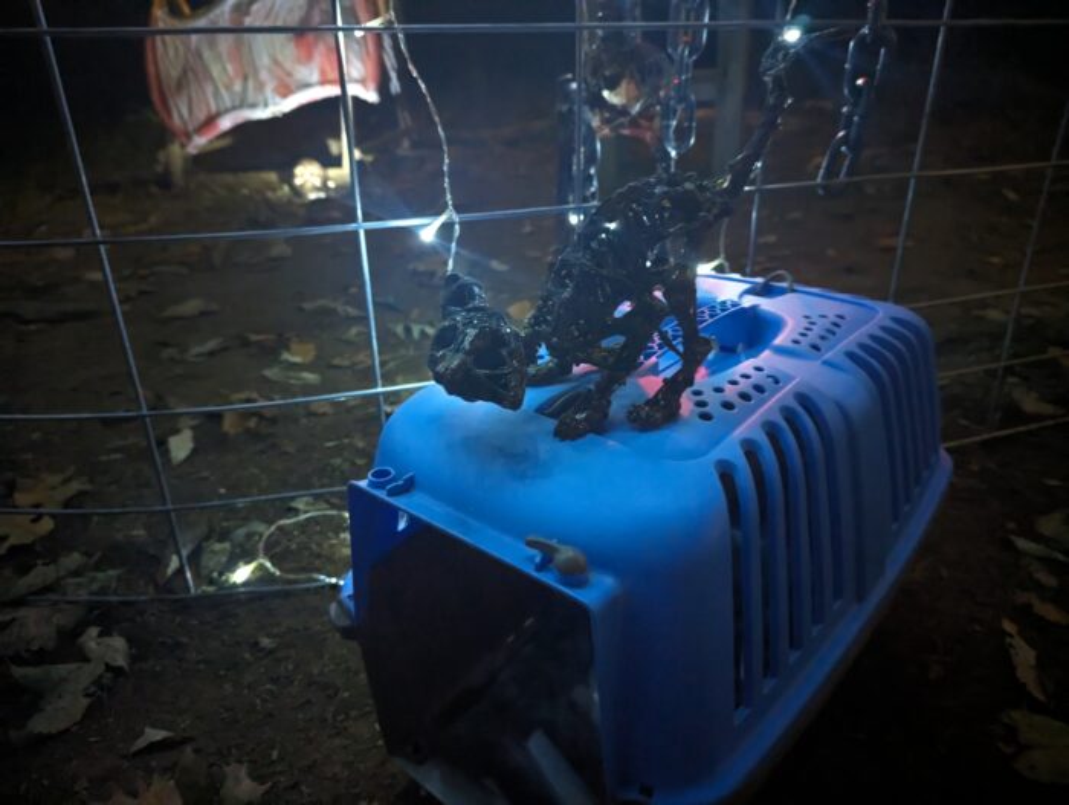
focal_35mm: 24
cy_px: 402
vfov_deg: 56.9
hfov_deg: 71.5
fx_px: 742
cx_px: 534
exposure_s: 1/14.9
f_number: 1.85
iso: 9085
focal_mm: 6.81
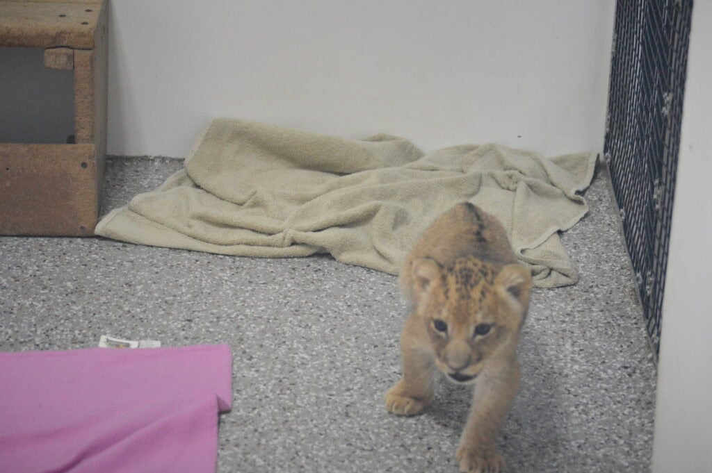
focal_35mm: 105
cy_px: 236
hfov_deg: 19.5
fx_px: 2075
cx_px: 356
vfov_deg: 13.0
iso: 3200
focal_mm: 70
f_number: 4.2
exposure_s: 1/500
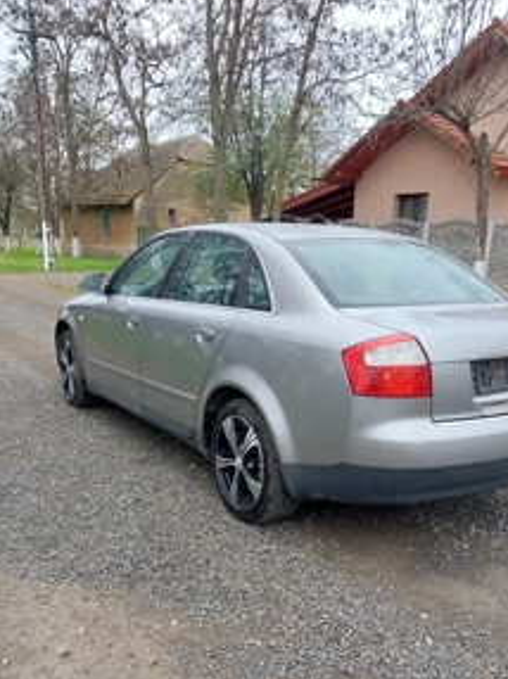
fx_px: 686
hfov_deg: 40.6
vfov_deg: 51.6
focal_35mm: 35
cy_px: 456
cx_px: 278
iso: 25
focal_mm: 5.23
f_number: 1.8
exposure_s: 1/50
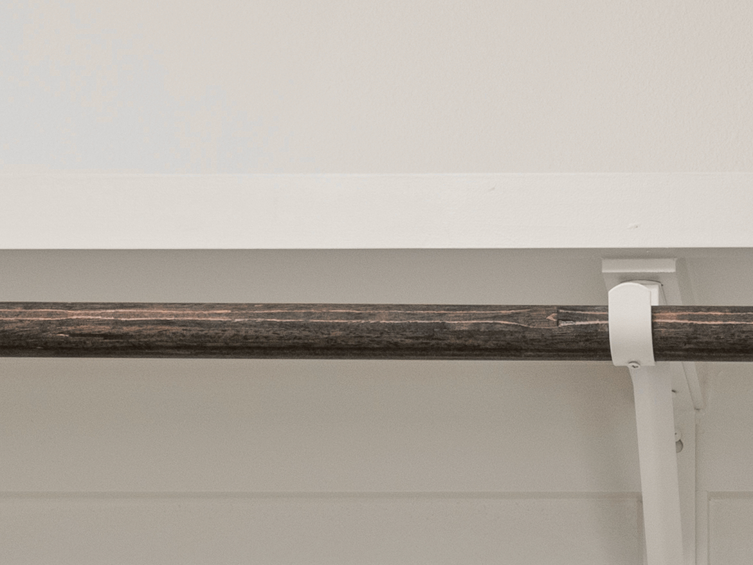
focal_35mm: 141
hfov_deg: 13.7
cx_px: 807
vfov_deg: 9.3
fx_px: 3067
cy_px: 1411
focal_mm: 25.5
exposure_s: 1/3
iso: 320
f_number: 13
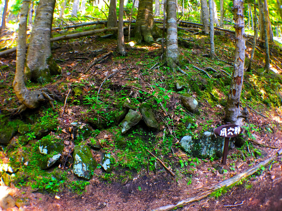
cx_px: 141
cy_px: 106
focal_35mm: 29
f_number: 2.2
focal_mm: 4.2
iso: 50
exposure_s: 1/30
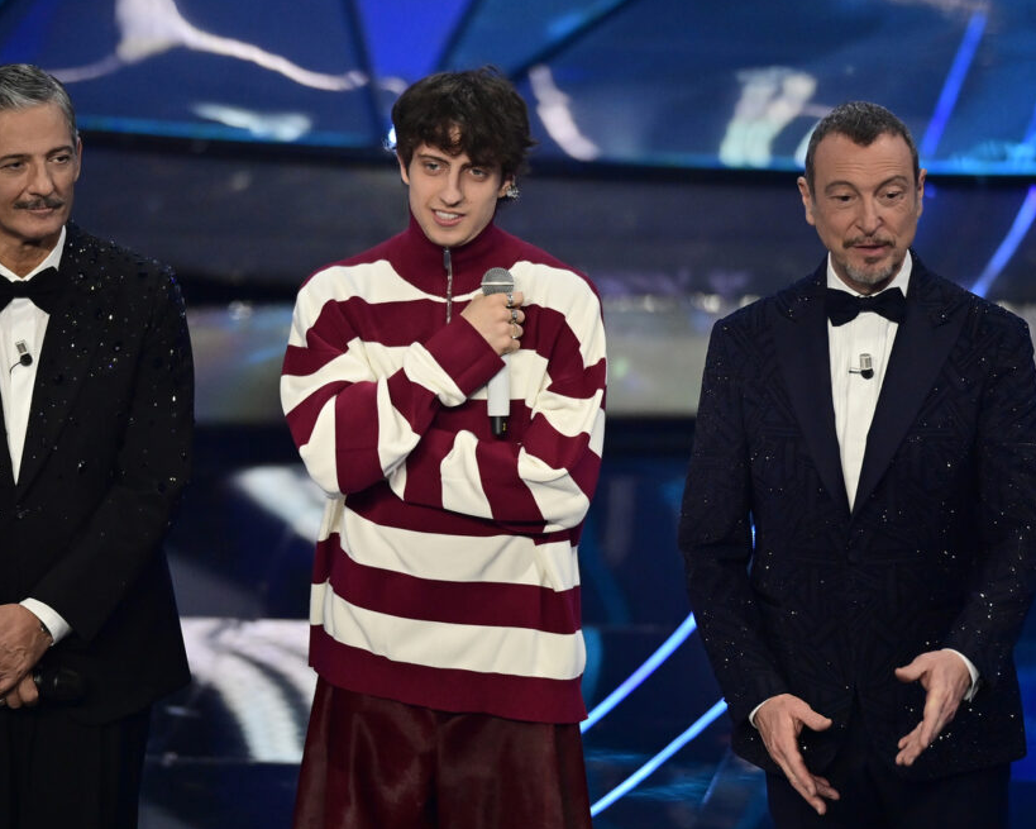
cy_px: 404
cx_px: 441
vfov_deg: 4.4
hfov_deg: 5.5
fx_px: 10792
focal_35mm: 352
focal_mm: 300
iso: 4000
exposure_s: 1/800
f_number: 2.8
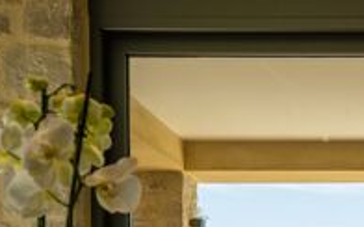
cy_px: 296
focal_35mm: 88
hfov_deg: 22.7
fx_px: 872
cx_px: 363
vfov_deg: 14.2
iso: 100
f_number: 9
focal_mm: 35
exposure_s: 1/160
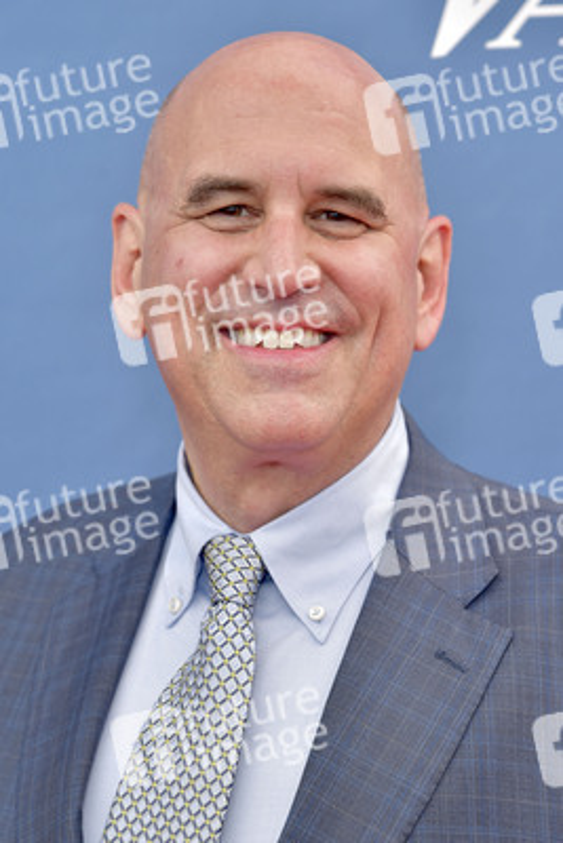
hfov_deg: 14.9
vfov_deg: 22.1
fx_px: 2156
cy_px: 422
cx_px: 282
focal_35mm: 92
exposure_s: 1/250
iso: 320
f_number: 7.1
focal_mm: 92
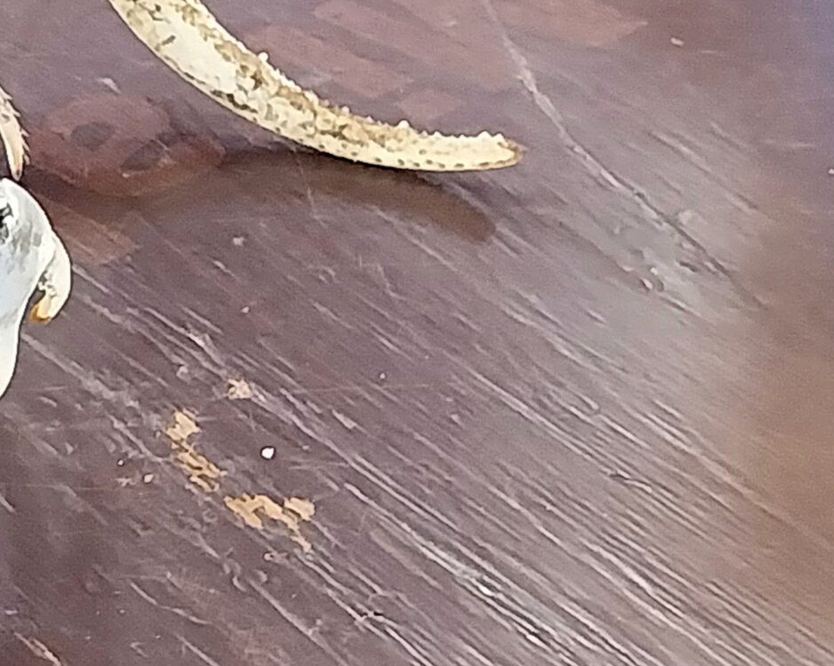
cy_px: 259
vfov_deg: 22.1
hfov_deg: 24.4
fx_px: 1703
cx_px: -219
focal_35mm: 69
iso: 160
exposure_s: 1/50
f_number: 1.8
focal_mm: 4
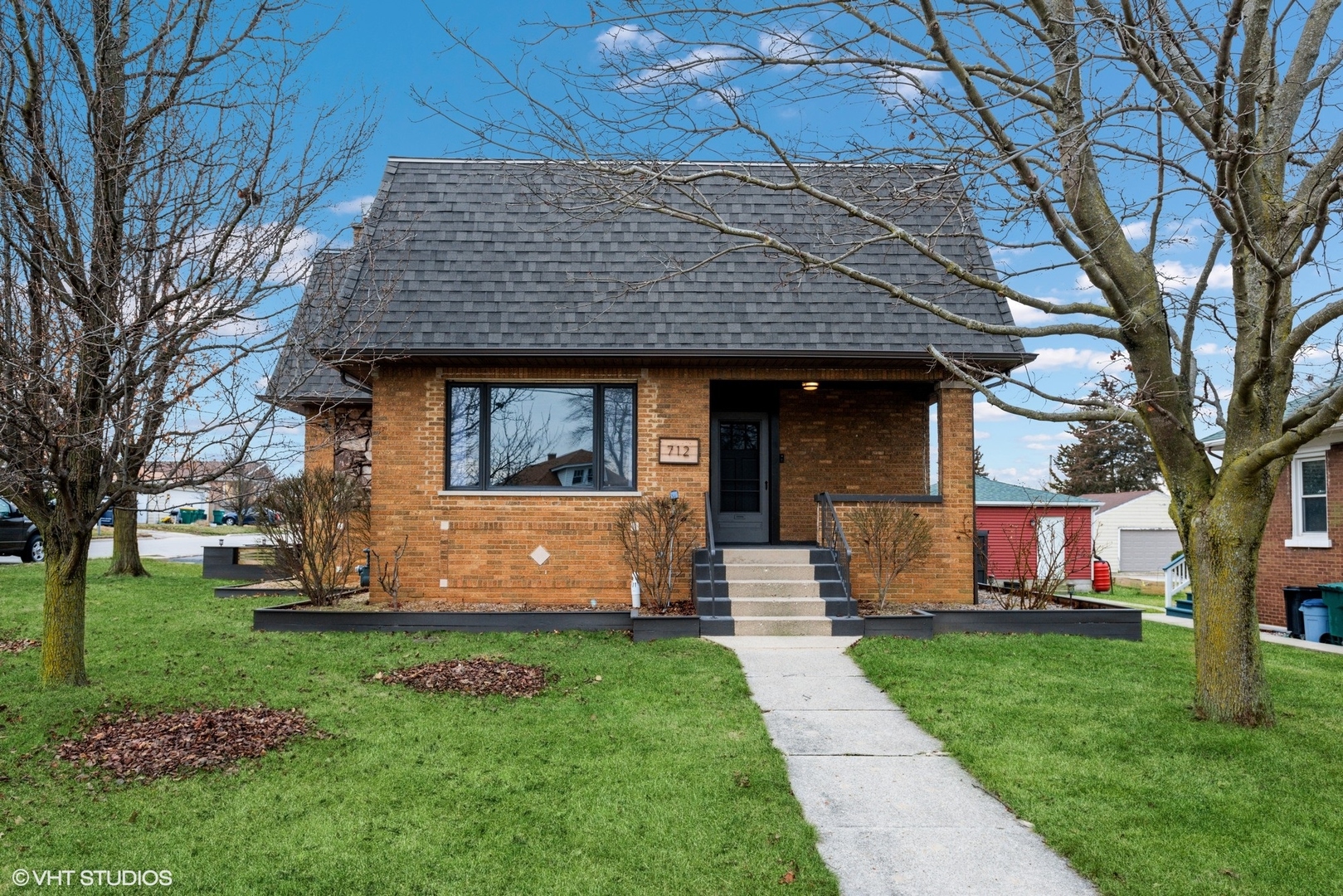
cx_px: 672
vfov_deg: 43.6
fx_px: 1119
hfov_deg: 61.9
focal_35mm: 30
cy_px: 448
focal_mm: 30
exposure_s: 1/50
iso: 400
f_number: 8
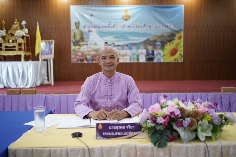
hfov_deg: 54.4
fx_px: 229
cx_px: 118
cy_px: 78
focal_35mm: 35
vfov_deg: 37.9
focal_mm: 35
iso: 500
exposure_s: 1/100
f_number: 2
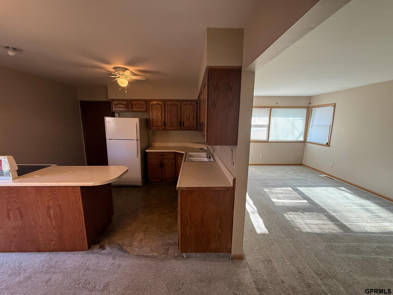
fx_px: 159
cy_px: 148
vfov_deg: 85.7
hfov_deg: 102.1
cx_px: 196
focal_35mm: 14
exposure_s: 1/120
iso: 200
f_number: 2.2
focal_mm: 2.22
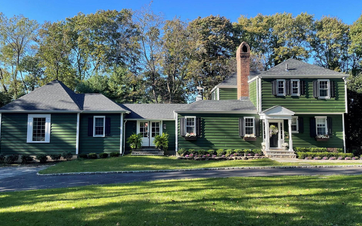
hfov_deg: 62.9
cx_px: 172
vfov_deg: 41.8
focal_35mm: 30
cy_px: 105
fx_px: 296
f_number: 1.6
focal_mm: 4.2
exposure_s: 1/842
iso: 32
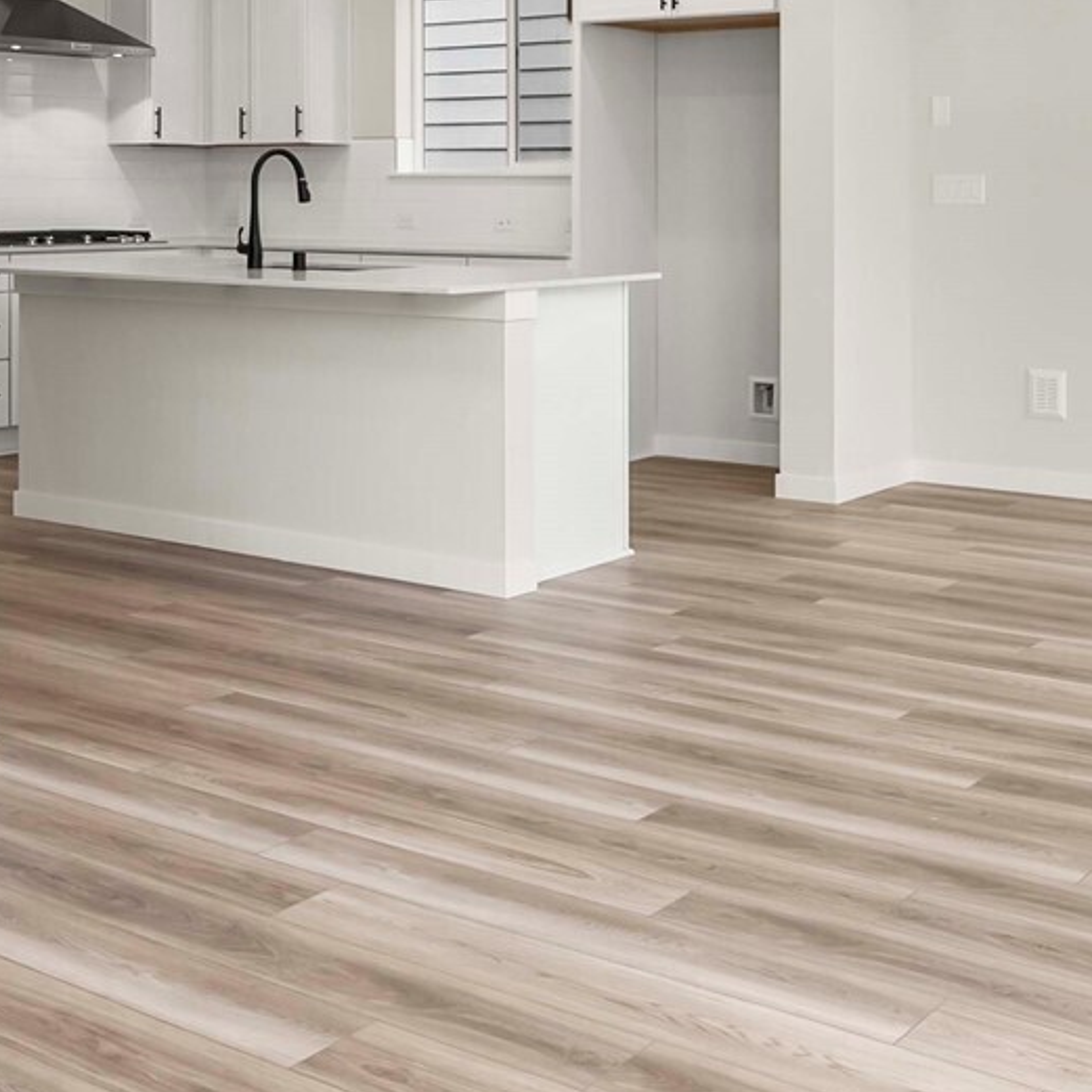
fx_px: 1677
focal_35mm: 47
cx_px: 523
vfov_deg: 35.1
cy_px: 243
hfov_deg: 36.1
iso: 80
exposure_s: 1/100
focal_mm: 17
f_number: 7.1
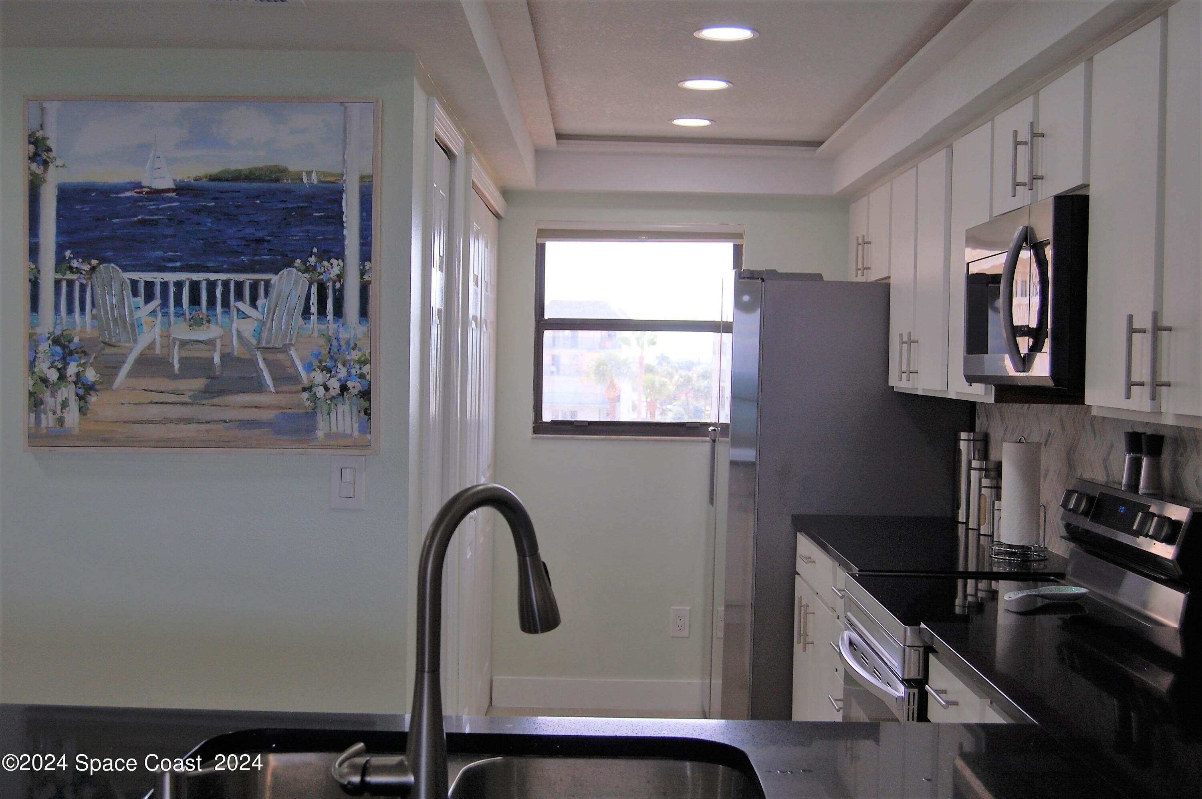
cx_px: 601
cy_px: 400
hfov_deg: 43.6
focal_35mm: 45
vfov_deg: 29.8
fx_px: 1501
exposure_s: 1/125
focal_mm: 30
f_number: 5.6
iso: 200
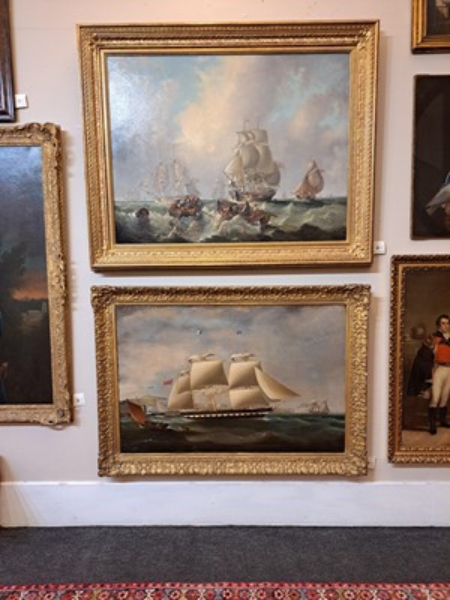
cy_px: 300
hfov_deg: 56.8
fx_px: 416
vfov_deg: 71.6
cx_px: 225
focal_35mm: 24
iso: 200
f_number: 1.8
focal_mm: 5.23
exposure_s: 1/50
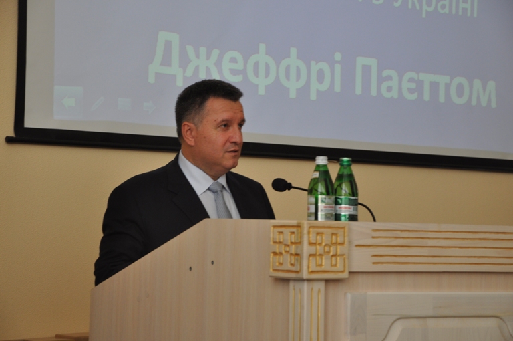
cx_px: 256
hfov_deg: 20.6
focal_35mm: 99
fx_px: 1409
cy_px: 170
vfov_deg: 13.8
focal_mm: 66
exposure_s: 1/60
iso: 560
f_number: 5.3
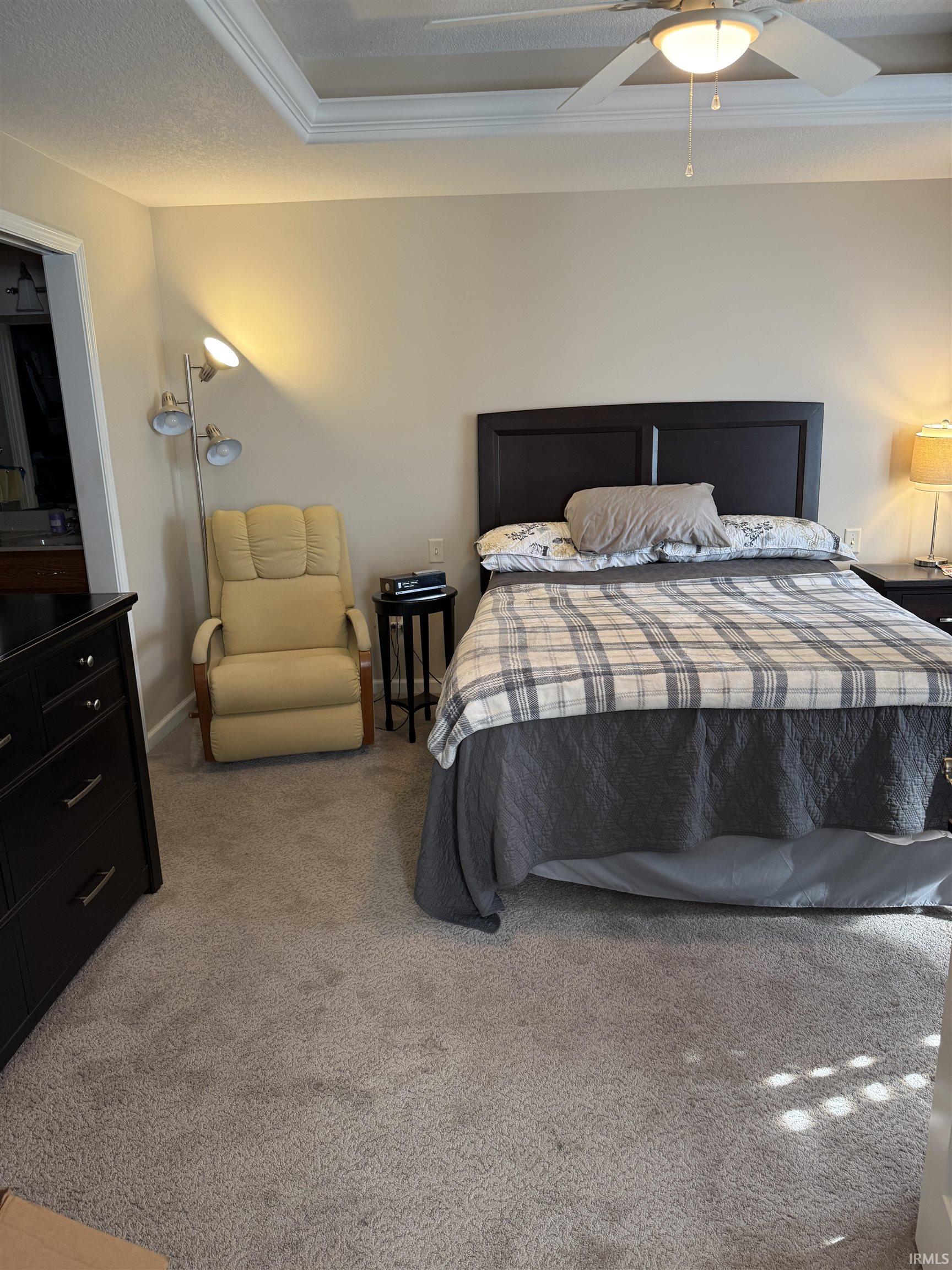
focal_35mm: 24
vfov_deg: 71.6
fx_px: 880
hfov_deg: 56.8
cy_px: 635
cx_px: 476
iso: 125
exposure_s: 1/60
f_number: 1.78
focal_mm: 6.76
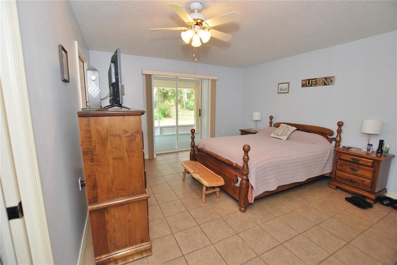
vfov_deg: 77.5
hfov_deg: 100.3
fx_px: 166
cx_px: 198
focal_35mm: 15
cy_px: 132
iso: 200
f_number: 4
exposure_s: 1/60
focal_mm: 10
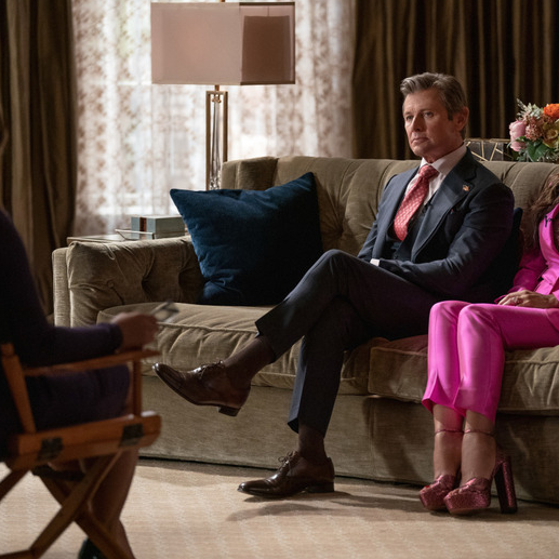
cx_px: 305
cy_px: 279
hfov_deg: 10.4
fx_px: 3069
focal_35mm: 168
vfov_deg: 10.4
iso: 4000
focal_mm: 131
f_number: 3.2
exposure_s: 1/125
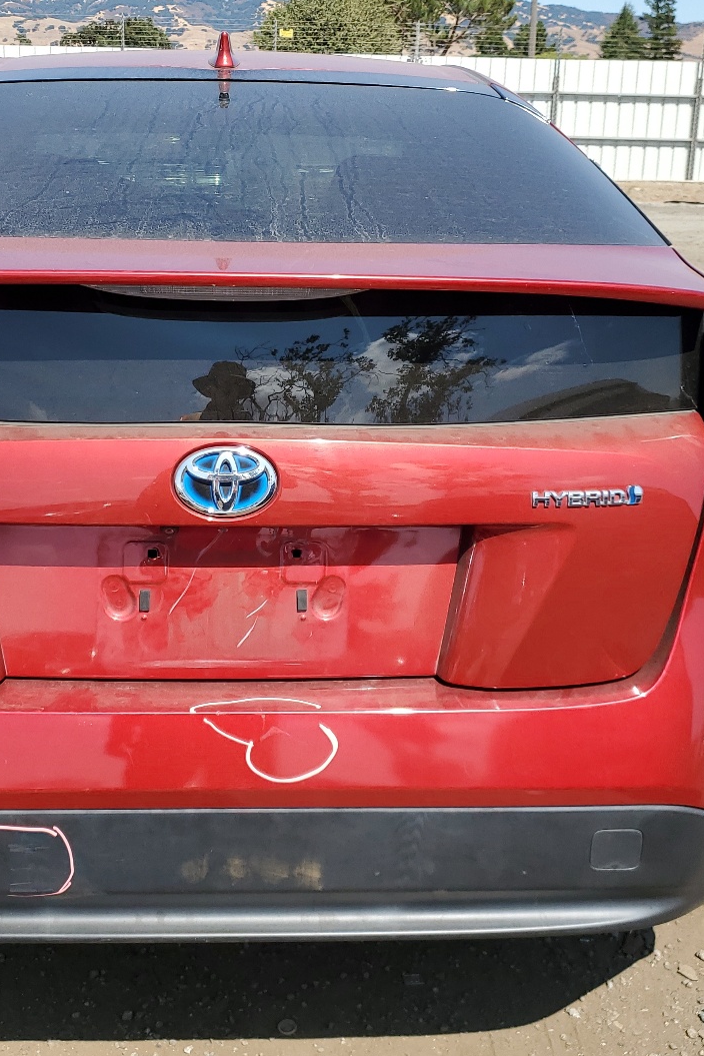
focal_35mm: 41
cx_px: 260
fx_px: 1202
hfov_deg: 32.5
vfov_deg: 47.3
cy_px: 476
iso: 50
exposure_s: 1/2500
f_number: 1.5
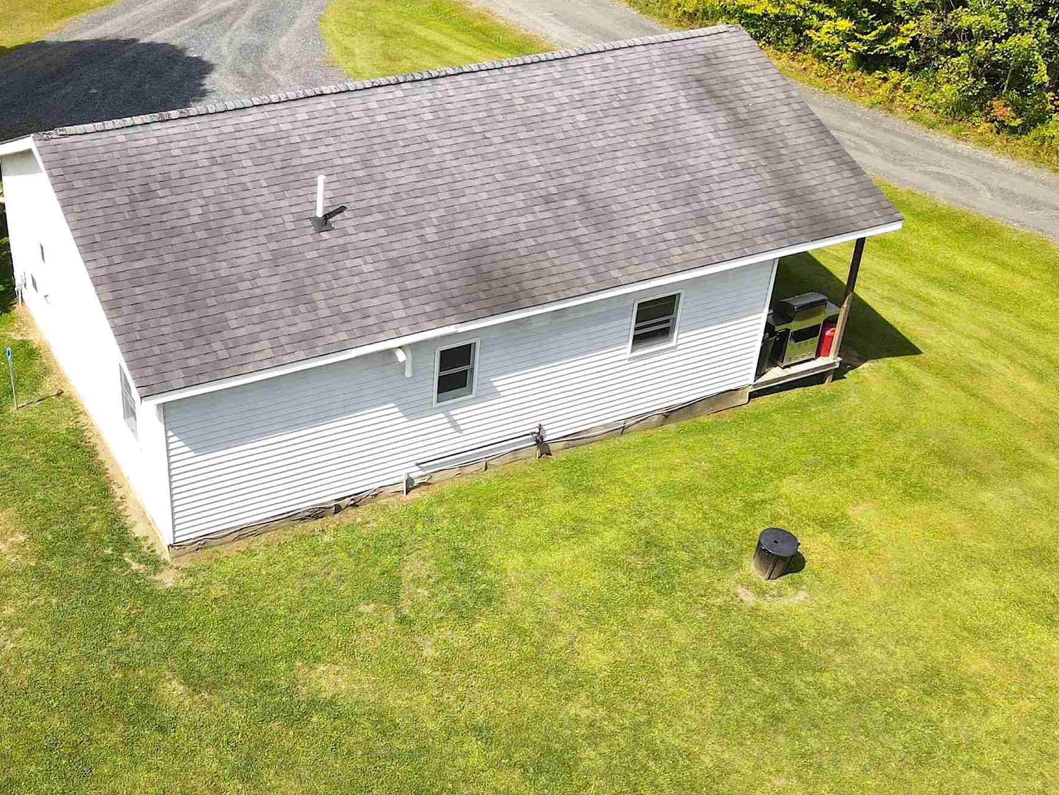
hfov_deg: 43.9
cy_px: 394
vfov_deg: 34.4
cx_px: 321
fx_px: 1285
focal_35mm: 42
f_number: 2.8
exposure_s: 1/20
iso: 100
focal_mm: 4.5
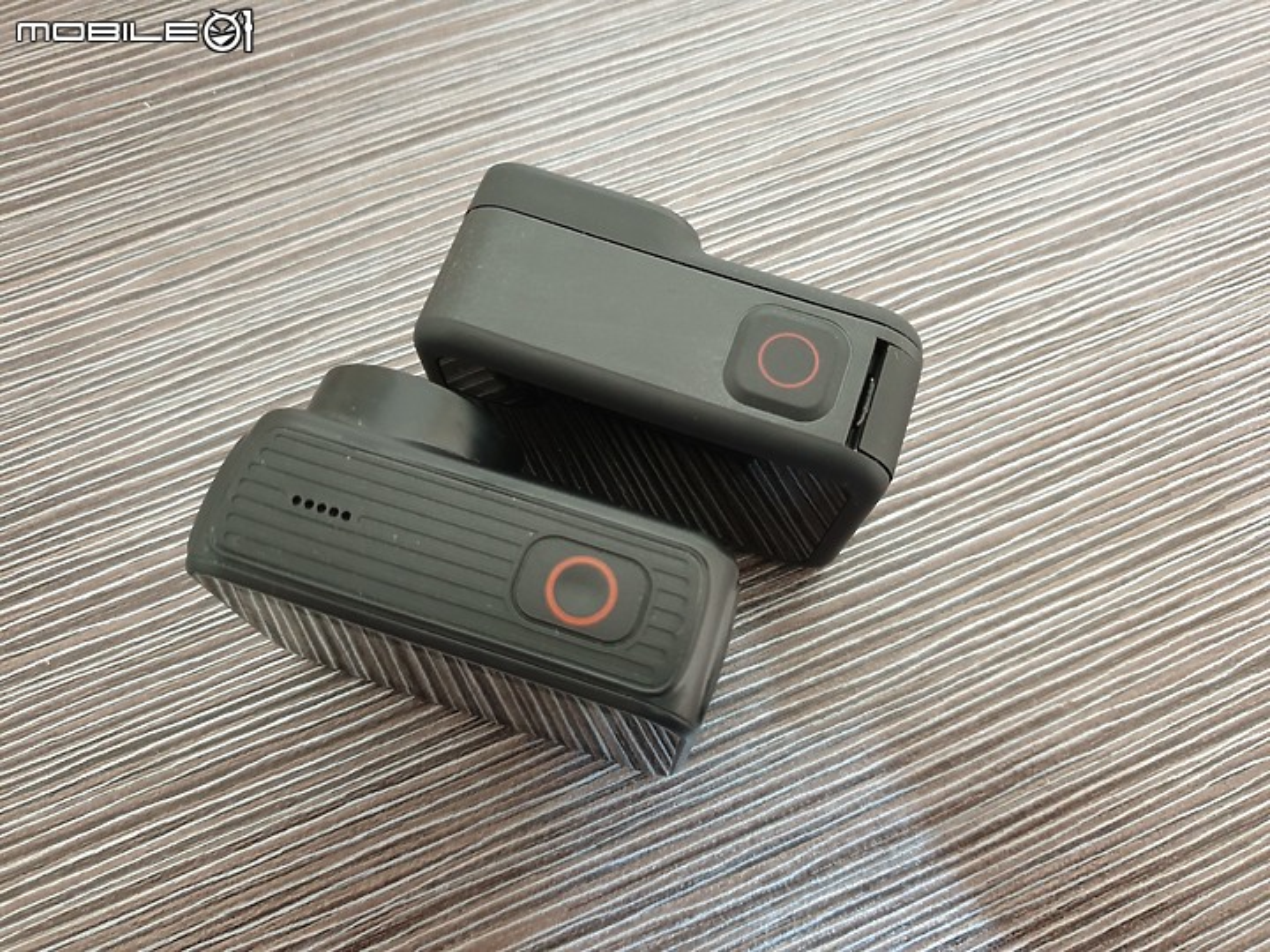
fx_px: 954
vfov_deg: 53.1
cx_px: 635
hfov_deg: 67.3
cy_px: 476
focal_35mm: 26
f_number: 1.5
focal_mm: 4.3
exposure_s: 1/17
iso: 250
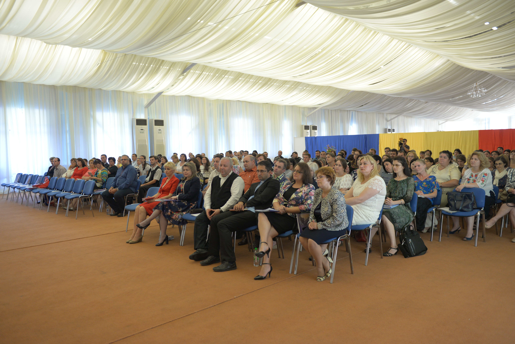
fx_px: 415
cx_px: 258
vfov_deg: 45.0
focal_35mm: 29
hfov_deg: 63.6
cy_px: 172
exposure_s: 1/100
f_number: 2.8
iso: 1000
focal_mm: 29
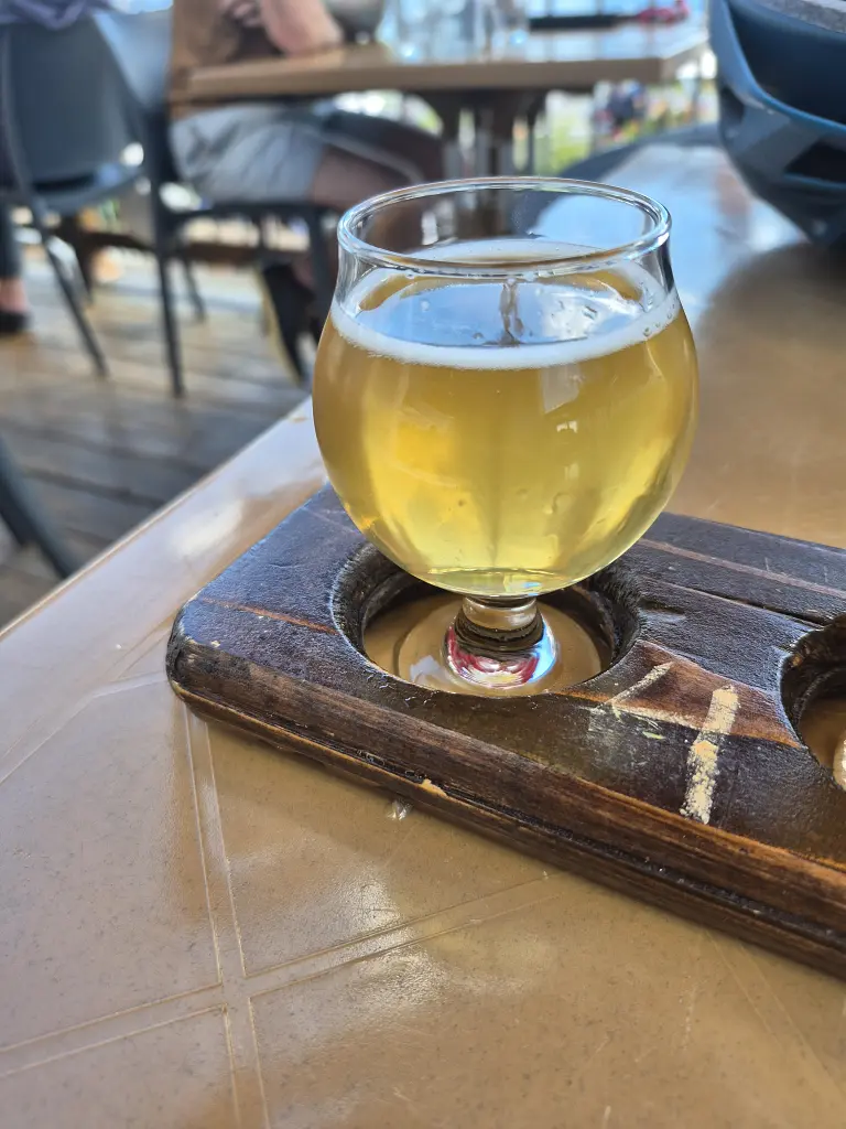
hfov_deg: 58.9
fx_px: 749
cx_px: 423
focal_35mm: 23
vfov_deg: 73.9
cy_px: 564
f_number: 1.8
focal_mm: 5.4
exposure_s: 1/180
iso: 40
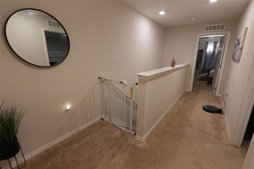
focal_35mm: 16
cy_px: 84
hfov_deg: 96.7
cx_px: 127
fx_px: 113
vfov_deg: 73.7
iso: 1250
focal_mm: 11
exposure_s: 1/160
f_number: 3.2
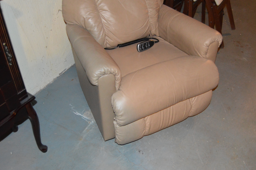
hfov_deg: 51.8
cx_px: 141
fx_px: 263
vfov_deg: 35.9
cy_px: 79
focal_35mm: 37
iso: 3200
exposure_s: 1/60
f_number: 3.5
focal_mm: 22
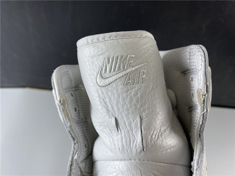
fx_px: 177
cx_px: 118
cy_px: 88
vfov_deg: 53.1
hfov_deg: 67.3
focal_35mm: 26
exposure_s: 1/100
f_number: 1.8
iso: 125
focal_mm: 4.25
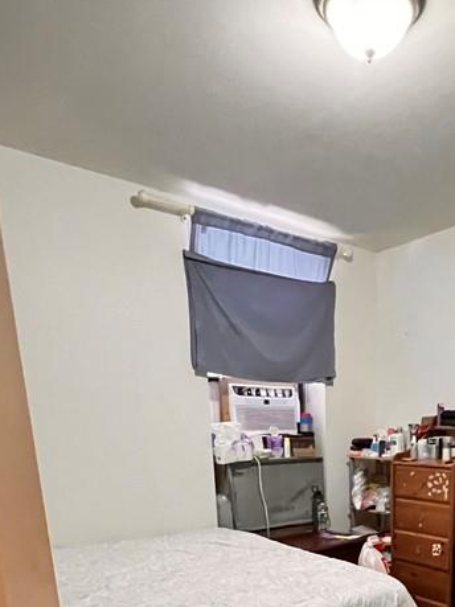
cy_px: 573
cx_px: 376
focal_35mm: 29
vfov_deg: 52.3
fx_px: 508
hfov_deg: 45.3
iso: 1000
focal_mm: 1.57
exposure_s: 1/60
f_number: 1.8
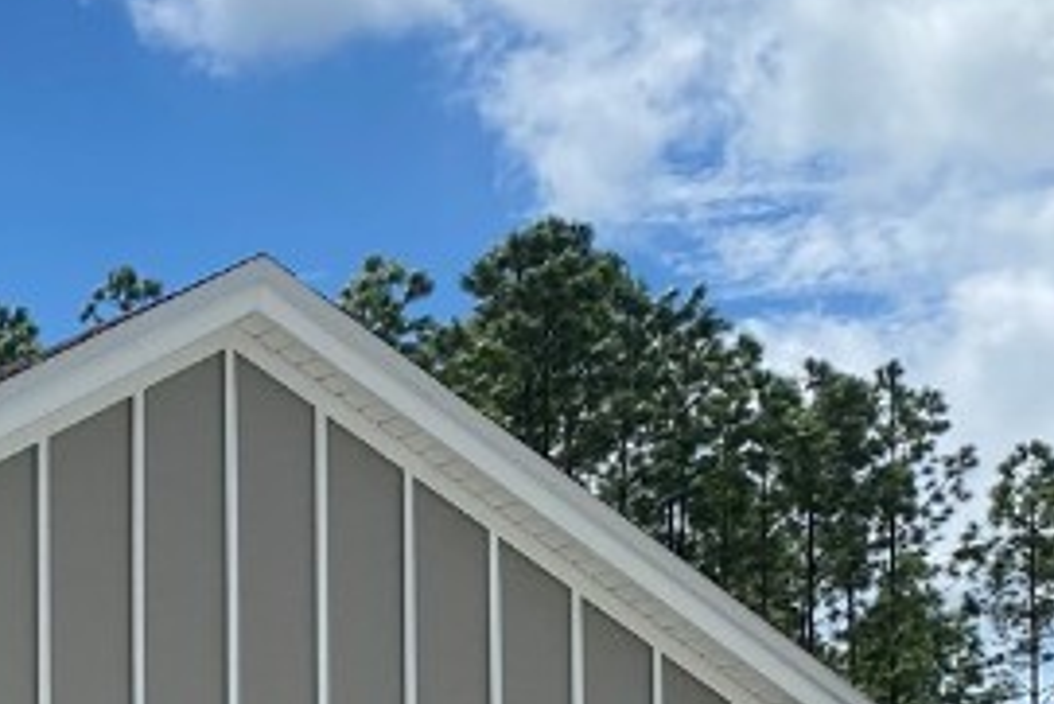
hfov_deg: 18.2
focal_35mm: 102
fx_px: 2988
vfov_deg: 12.7
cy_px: 1058
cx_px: -428
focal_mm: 4.25
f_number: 1.8
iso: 32
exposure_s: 1/6061
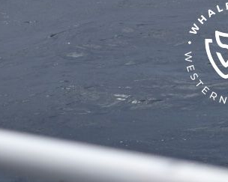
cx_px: -8
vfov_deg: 10.3
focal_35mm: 148
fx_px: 998
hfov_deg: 12.8
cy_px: 196
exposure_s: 1/8000
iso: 720
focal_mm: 60
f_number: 4.5
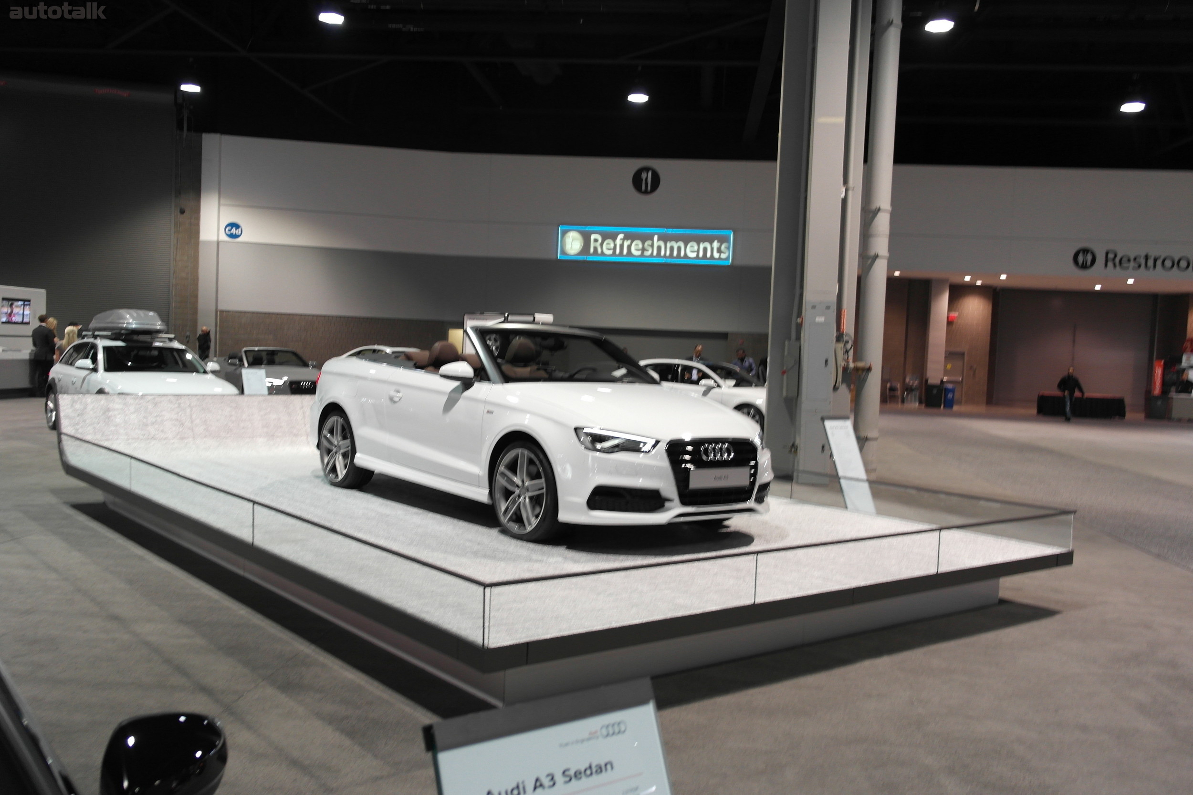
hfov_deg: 61.9
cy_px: 398
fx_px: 994
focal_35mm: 30
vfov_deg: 43.6
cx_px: 596
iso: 400
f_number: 3.5
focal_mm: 20
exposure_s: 1/30
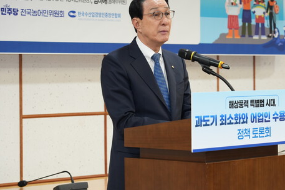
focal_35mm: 138
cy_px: 96
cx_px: 185
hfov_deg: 14.9
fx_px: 1092
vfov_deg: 9.9
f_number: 5
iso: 1250
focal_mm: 105
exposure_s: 1/160
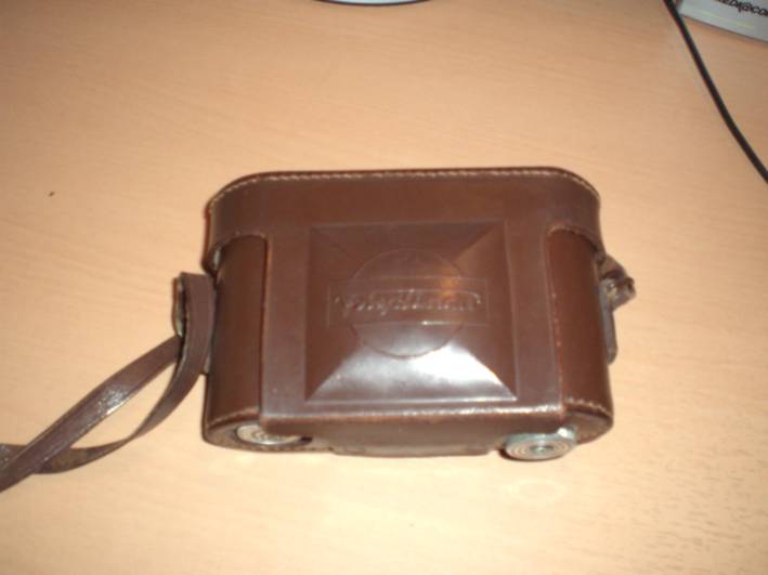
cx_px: 384
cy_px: 288
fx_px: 843
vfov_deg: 37.7
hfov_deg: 49.0
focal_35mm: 38
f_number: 3.1
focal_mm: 6.3
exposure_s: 1/60
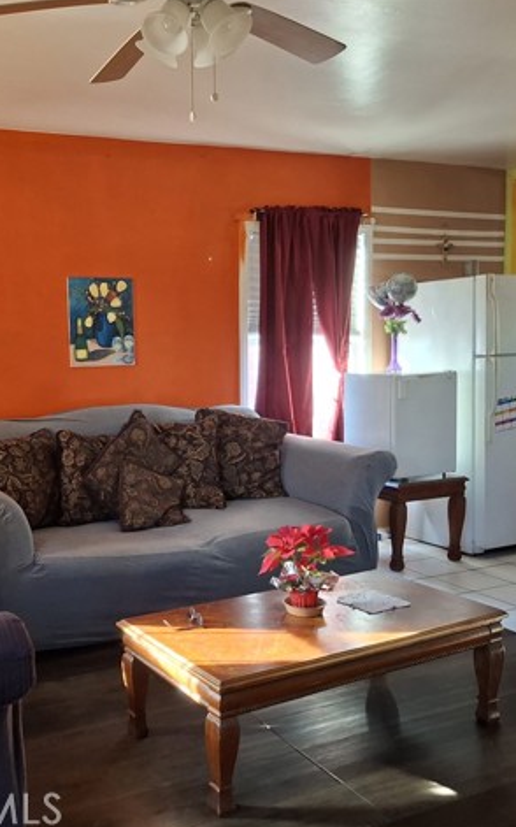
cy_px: 413
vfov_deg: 54.0
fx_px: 811
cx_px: 102
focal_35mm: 36
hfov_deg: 34.2
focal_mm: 4.69
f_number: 1.8
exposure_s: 1/30
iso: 320
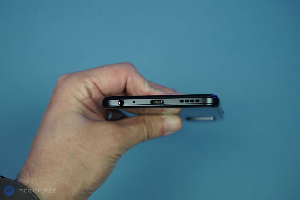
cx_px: 150
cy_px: 100
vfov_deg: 24.2
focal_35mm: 56
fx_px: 467
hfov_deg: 35.6
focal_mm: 56
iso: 1250
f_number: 7.1
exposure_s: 1/160
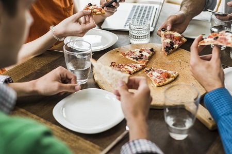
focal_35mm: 50
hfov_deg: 39.6
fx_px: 322
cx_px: 116
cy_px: 77
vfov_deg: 27.0
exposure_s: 1/200
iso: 200
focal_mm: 50
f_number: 2.8
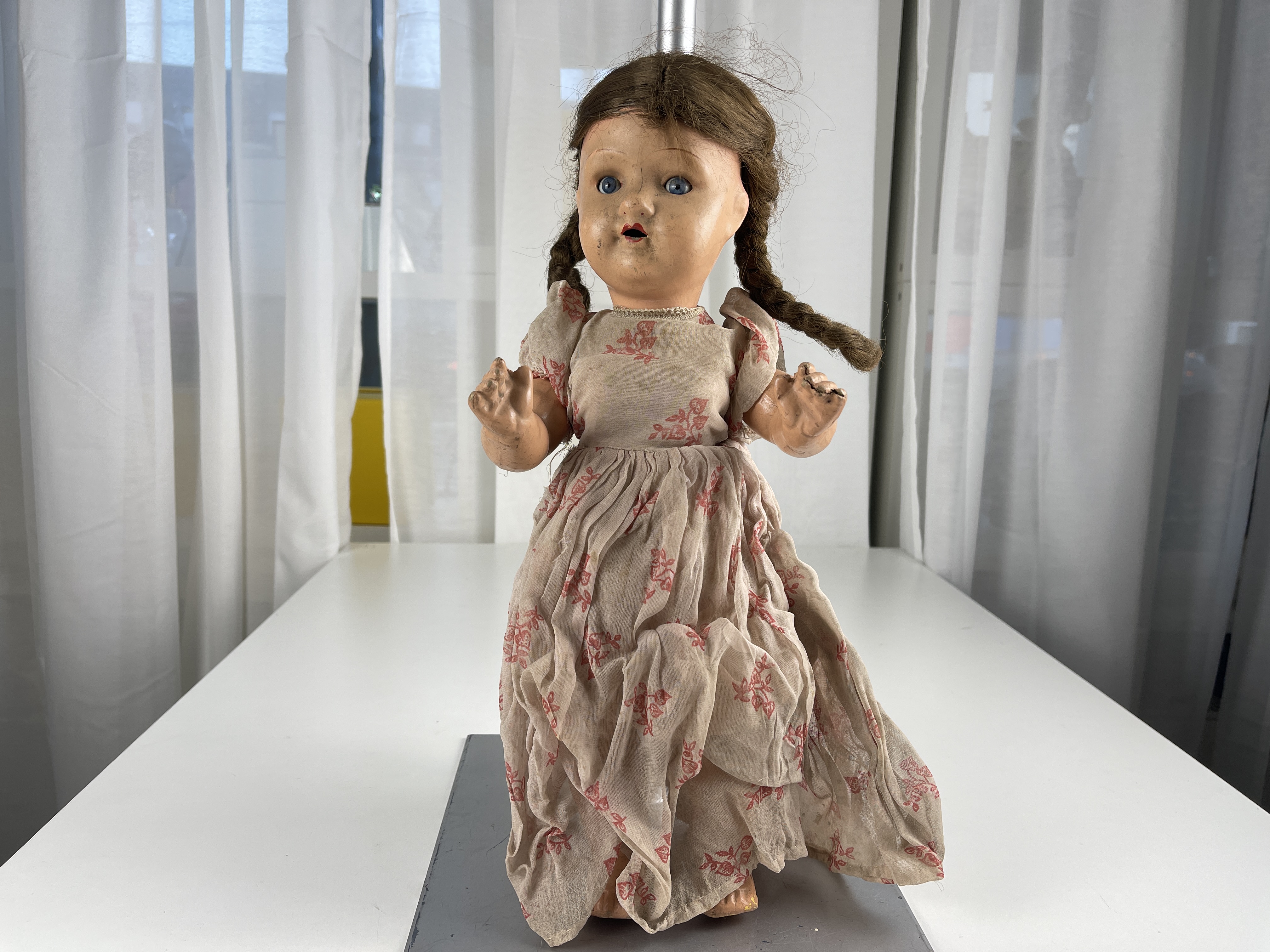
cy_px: 476
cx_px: 635
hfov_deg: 69.4
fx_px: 917
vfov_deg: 54.9
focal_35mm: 25
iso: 32
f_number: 1.6
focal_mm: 5.1
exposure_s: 1/111
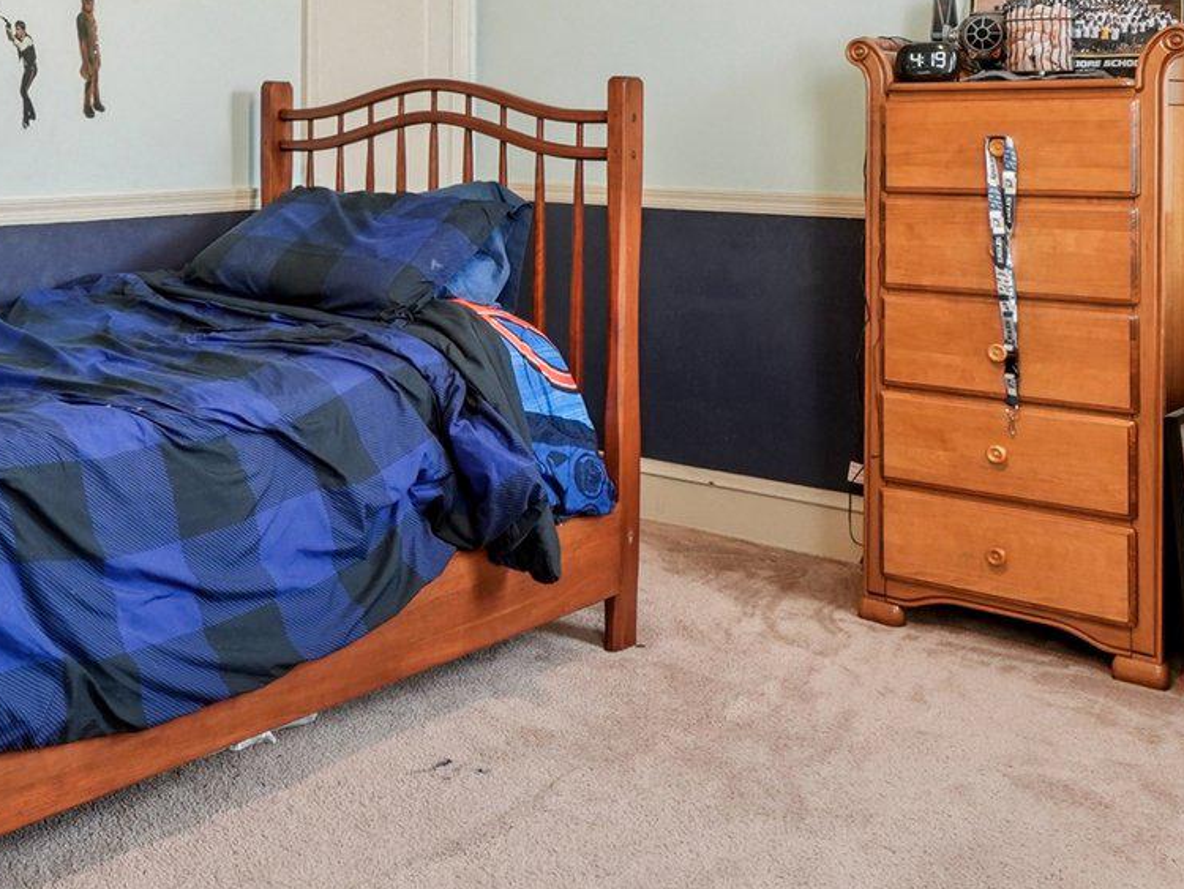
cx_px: 230
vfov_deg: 32.9
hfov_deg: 42.7
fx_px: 1437
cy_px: 113
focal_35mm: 42
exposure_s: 1/10
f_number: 8
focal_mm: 16
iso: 400
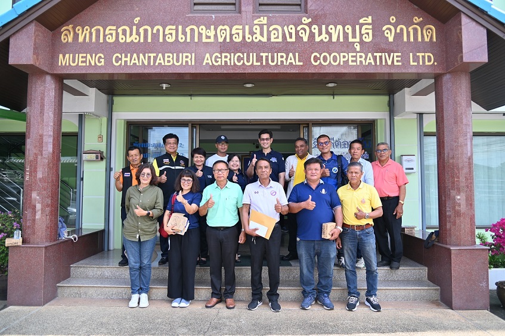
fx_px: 337
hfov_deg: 73.8
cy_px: 168
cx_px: 252
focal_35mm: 24
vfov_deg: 53.1
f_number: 4
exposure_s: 1/250
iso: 100
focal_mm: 24
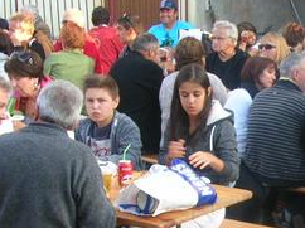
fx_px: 863
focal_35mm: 98
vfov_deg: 14.9
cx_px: 342
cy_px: 208
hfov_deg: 19.2
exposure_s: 1/36.4
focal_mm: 6.2
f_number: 2.9
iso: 50
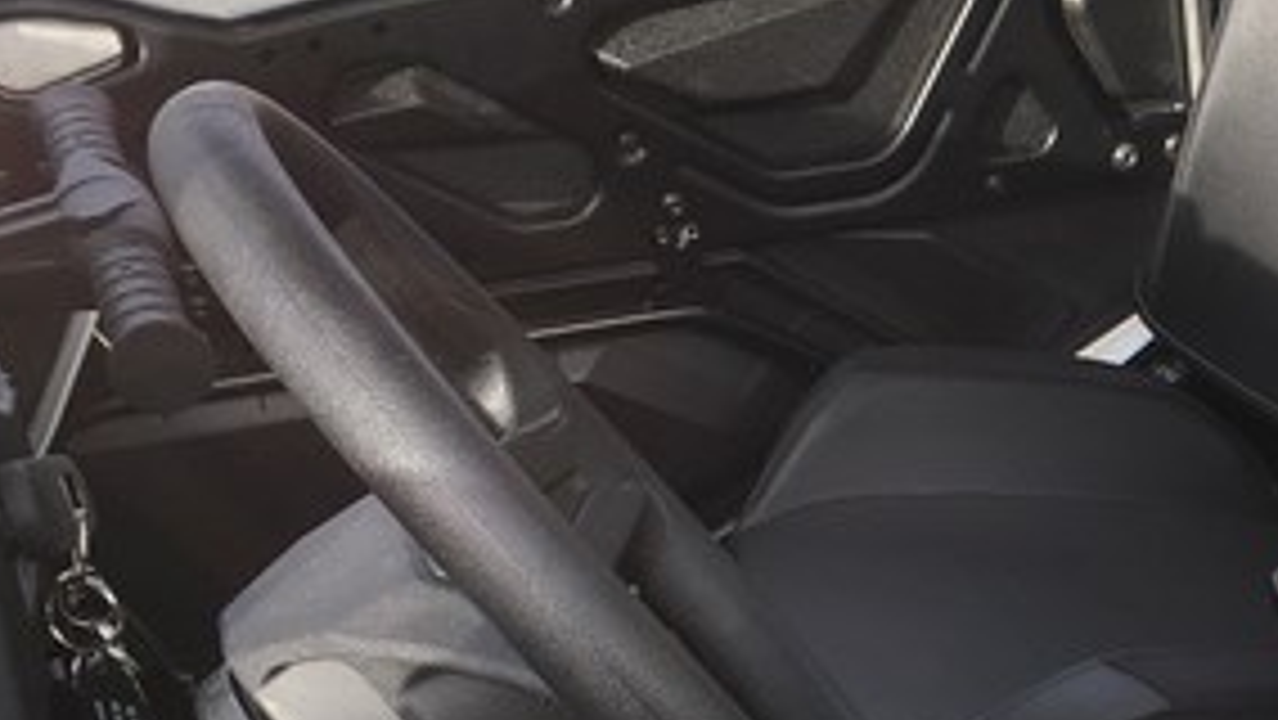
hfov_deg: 22.4
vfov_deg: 13.4
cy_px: 729
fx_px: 3017
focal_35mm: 89
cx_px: 1458
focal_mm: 4.15
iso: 25
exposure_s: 1/318
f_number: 2.2
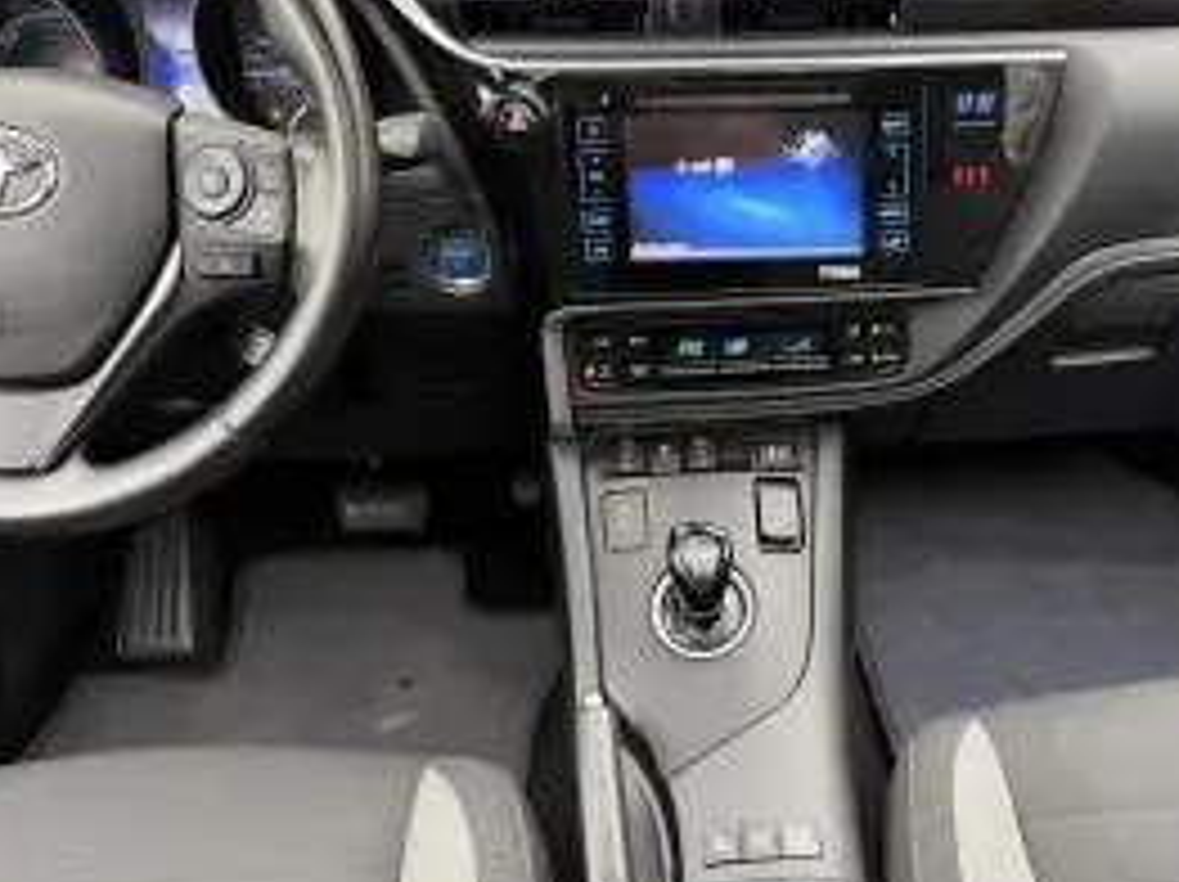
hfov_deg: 54.5
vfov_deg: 42.8
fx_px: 1123
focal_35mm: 33
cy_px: 405
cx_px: 760
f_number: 1.78
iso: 500
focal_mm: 6.76
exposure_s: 1/60
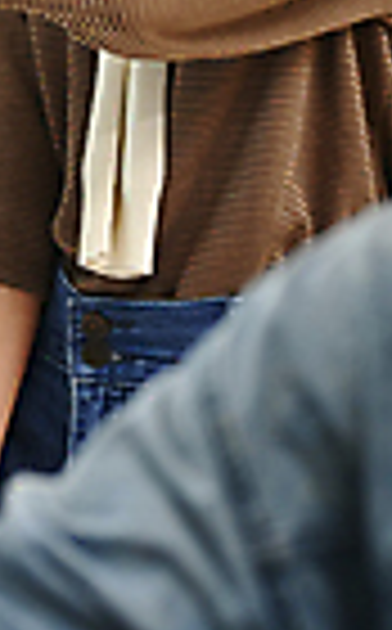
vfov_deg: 9.5
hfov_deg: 5.8
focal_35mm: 219
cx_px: -356
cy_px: -117
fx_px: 3759
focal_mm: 50
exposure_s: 1/250
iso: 500
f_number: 2.8
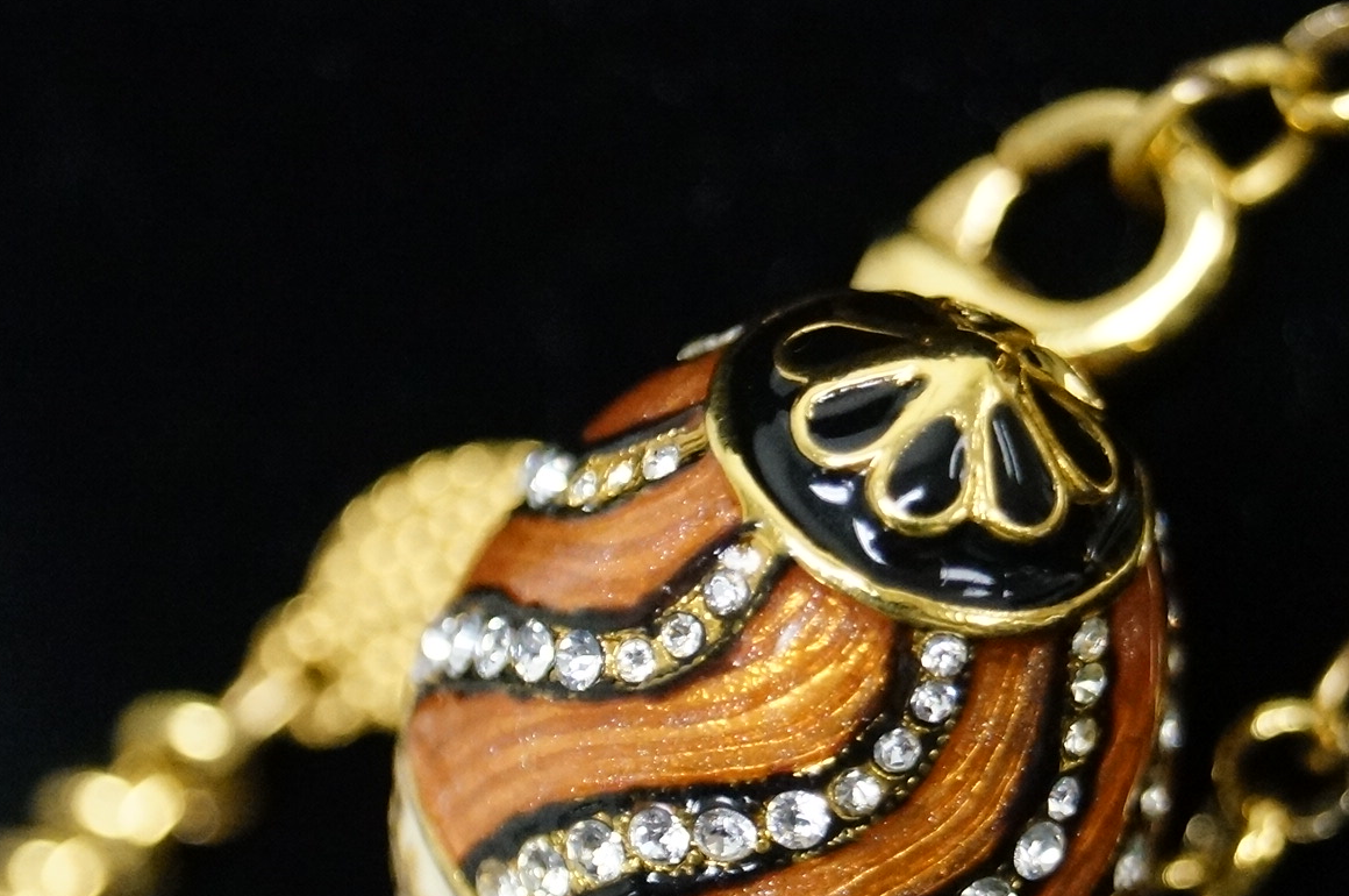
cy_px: 499
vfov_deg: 7.9
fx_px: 6513
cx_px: 950
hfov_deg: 11.8
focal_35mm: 174
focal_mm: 55
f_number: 5.6
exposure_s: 1/100
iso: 3200
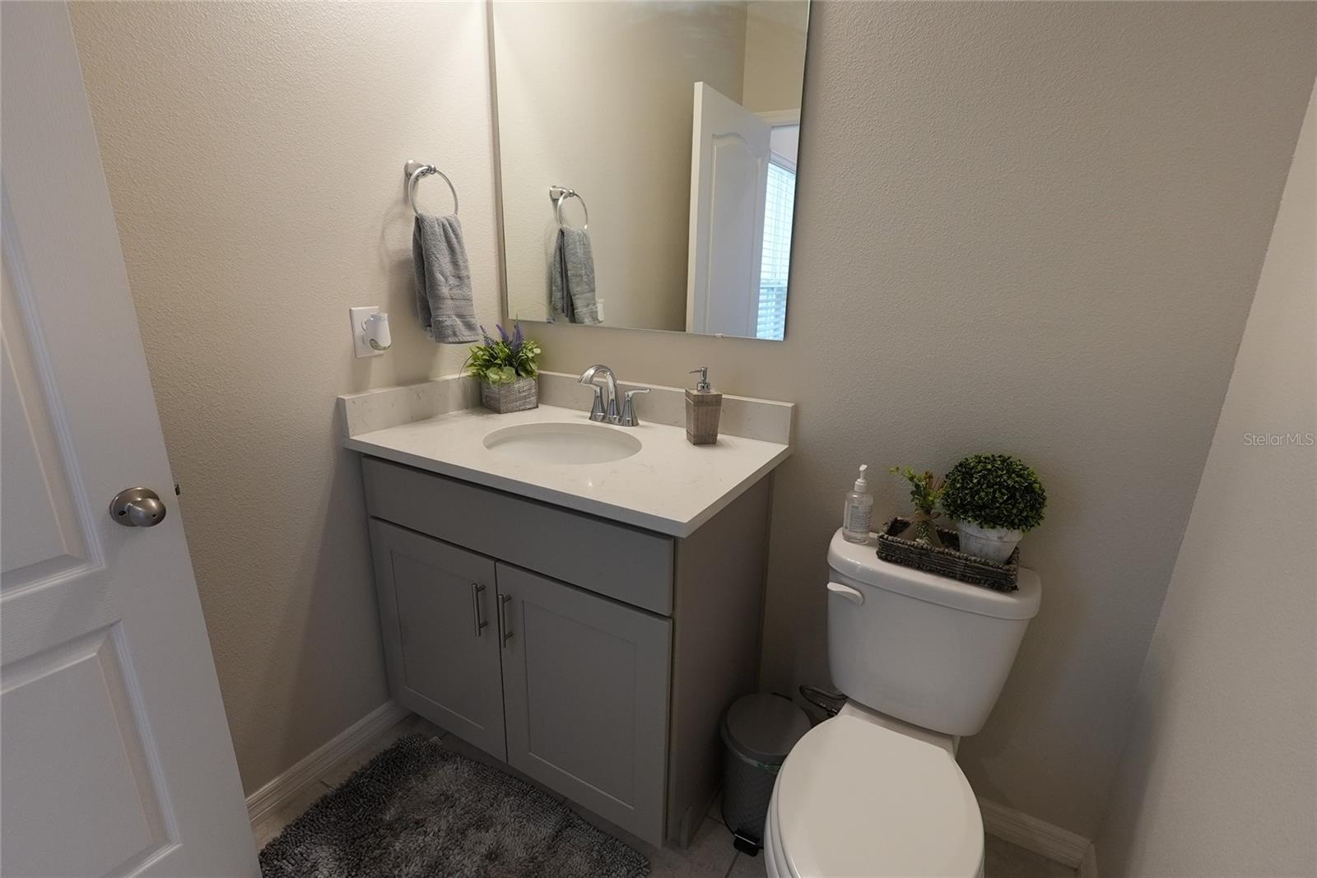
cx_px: 658
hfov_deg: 96.7
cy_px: 439
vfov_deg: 73.8
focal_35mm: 16
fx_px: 585
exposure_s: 1/160
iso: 800
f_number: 4
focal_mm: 11
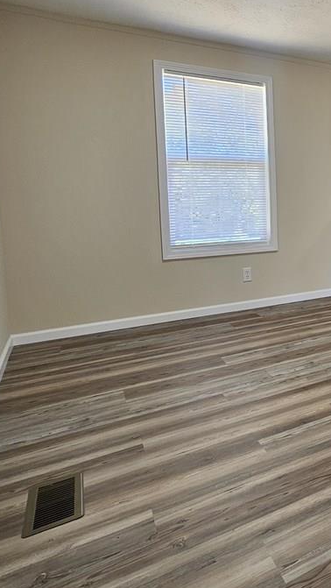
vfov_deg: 69.0
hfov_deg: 31.7
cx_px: 441
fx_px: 421
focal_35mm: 27
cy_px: 228
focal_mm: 2.2
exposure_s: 1/60
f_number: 2.2
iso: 125
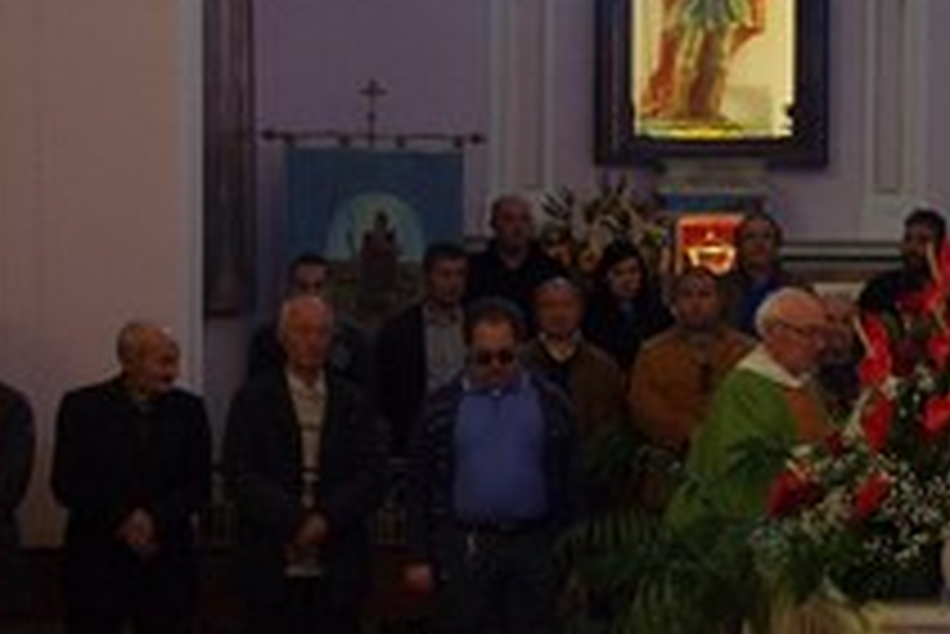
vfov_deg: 12.6
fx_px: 2878
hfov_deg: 18.6
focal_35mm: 109
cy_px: 357
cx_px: 689
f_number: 6.3
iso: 2500
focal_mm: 31
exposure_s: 1/60
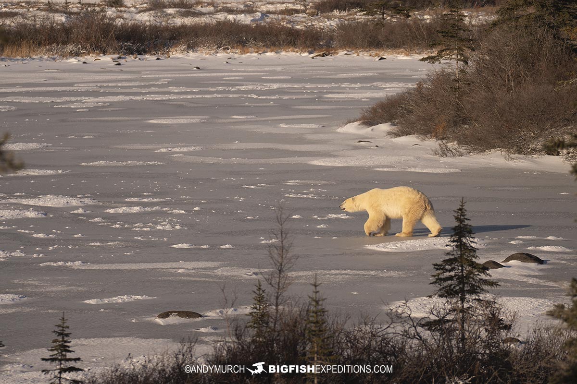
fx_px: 3366
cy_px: 192
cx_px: 288
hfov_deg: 9.8
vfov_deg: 6.5
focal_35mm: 210
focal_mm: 210
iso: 100
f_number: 6.3
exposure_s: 1/1000
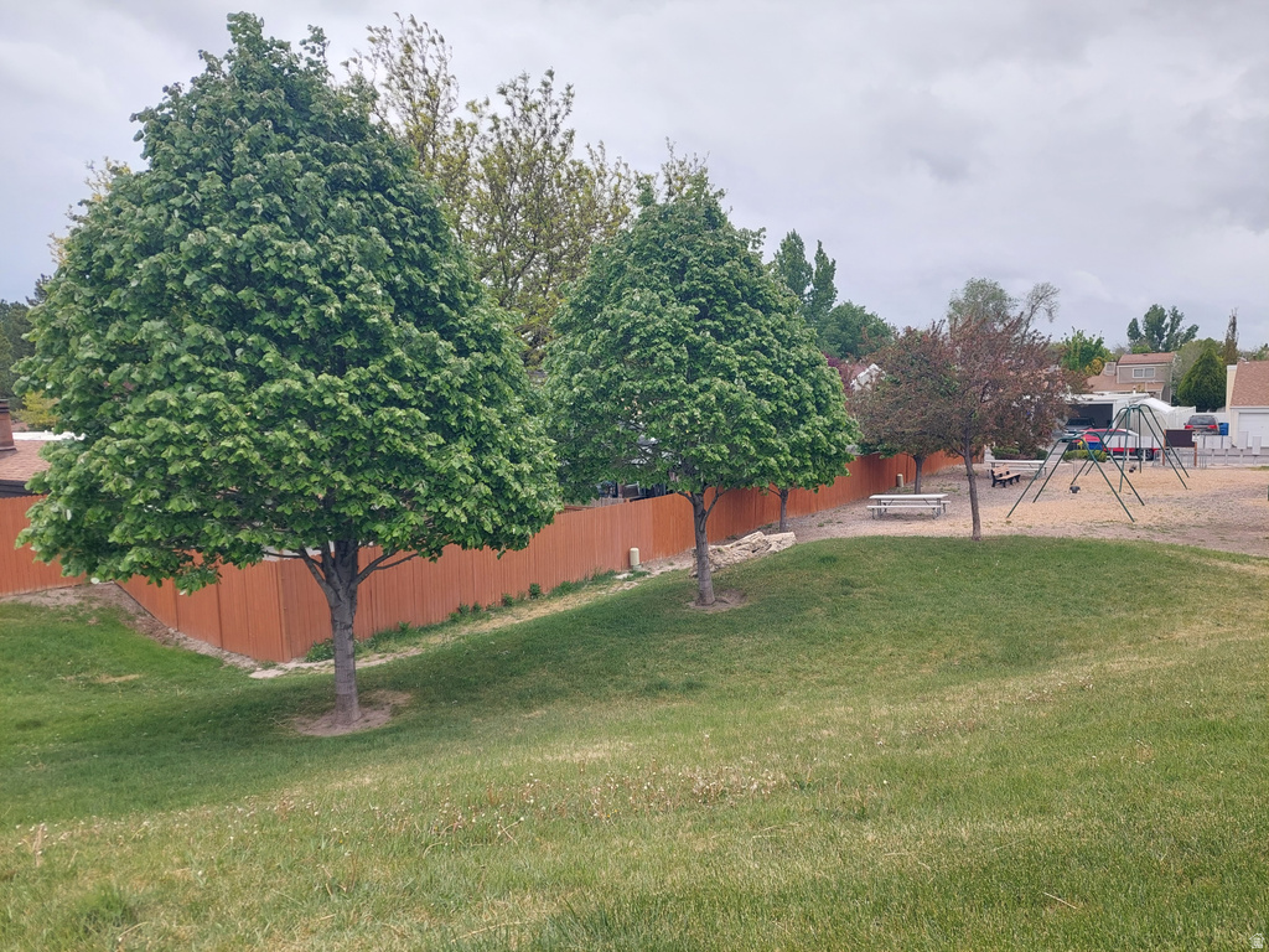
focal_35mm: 24
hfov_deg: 71.6
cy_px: 476
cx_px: 634
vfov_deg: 56.8
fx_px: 880
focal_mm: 5.23
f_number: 1.8
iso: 40
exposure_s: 1/871
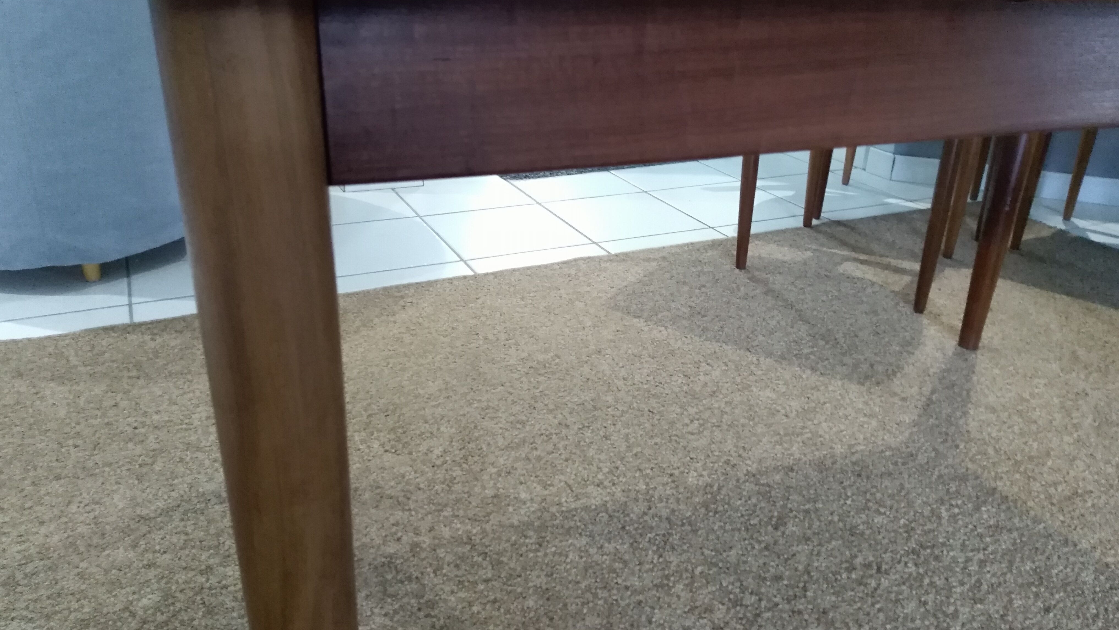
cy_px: 290
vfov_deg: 40.2
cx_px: 568
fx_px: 861
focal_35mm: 29
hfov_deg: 66.1
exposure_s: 1/14.3
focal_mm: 3.54
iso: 814
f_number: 2
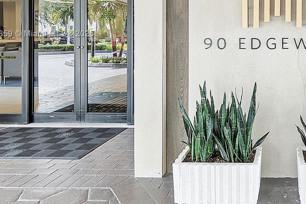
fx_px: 263
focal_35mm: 31
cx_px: 284
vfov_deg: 40.2
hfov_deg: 51.9
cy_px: 34
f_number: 9
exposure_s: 1/25
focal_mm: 10
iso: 250
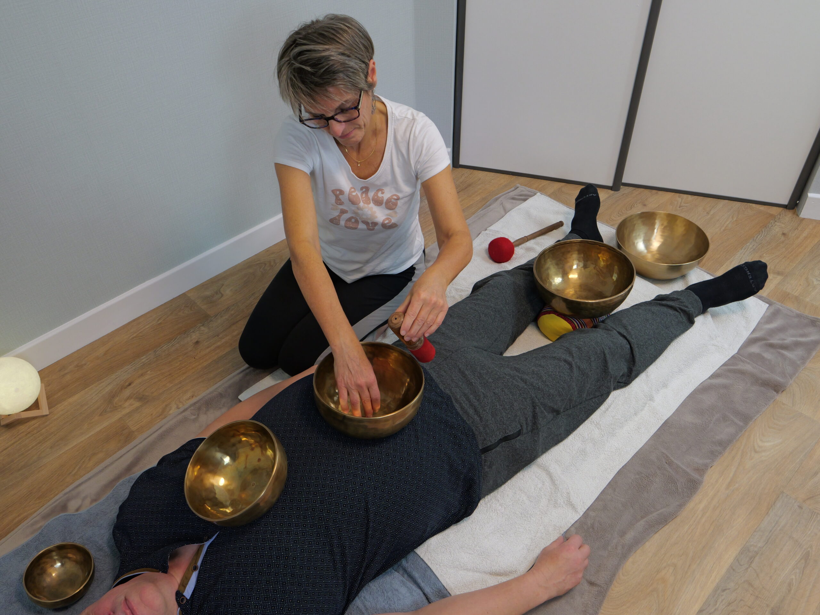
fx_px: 664
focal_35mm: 28
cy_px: 308
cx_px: 410
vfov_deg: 49.8
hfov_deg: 63.4
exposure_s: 1/25
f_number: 6.3
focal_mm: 14
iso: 500
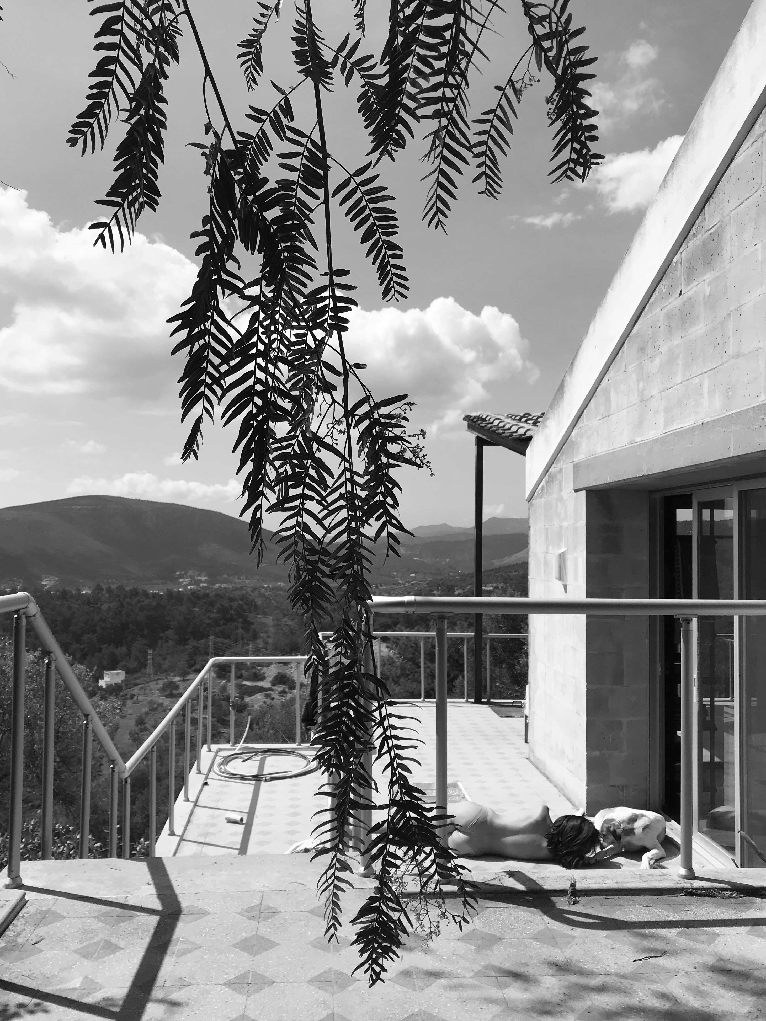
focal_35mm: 29
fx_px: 856
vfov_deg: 61.7
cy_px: 517
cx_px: 382
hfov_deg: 48.2
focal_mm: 3.99
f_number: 1.8
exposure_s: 1/4566
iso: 20
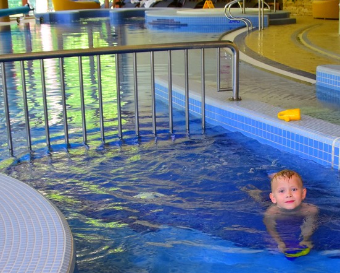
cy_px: 225
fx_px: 694
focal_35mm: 69
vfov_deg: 21.8
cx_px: 270
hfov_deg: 27.0
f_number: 8
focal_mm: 18
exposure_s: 1/60
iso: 1000
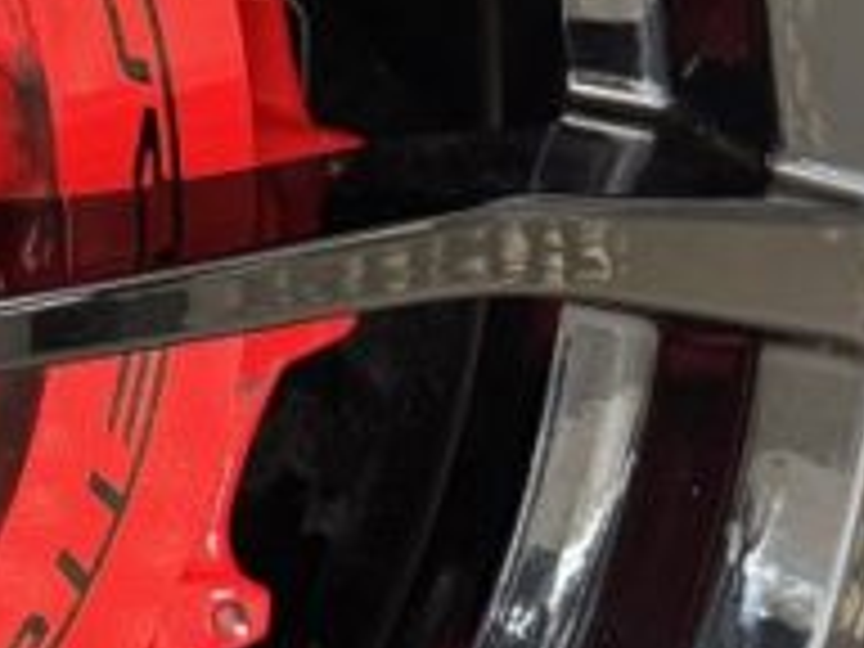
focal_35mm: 150
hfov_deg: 12.4
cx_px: -495
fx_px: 3744
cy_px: 261
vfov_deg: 9.9
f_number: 1.78
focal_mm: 6.76
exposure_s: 1/50
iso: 400
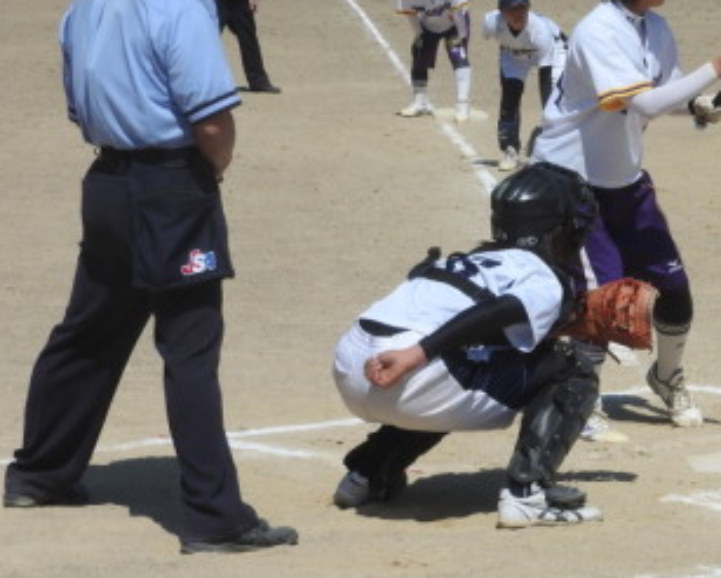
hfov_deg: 9.6
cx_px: 681
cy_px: 193
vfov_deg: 7.7
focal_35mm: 200
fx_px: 4270
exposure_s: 1/1600
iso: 100
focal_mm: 18.8
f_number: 4.8
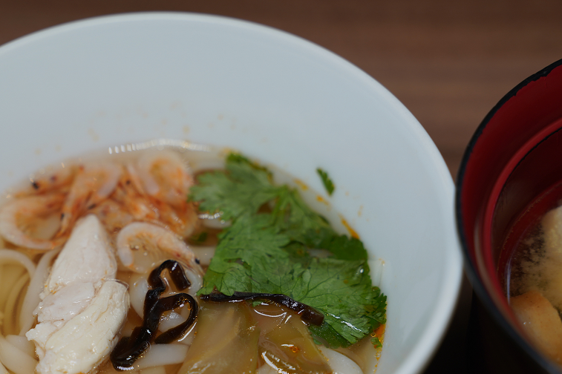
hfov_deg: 22.0
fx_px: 1436
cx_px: 163
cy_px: 287
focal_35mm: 92
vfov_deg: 14.8
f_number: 4.5
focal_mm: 58
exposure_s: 1/80
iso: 100
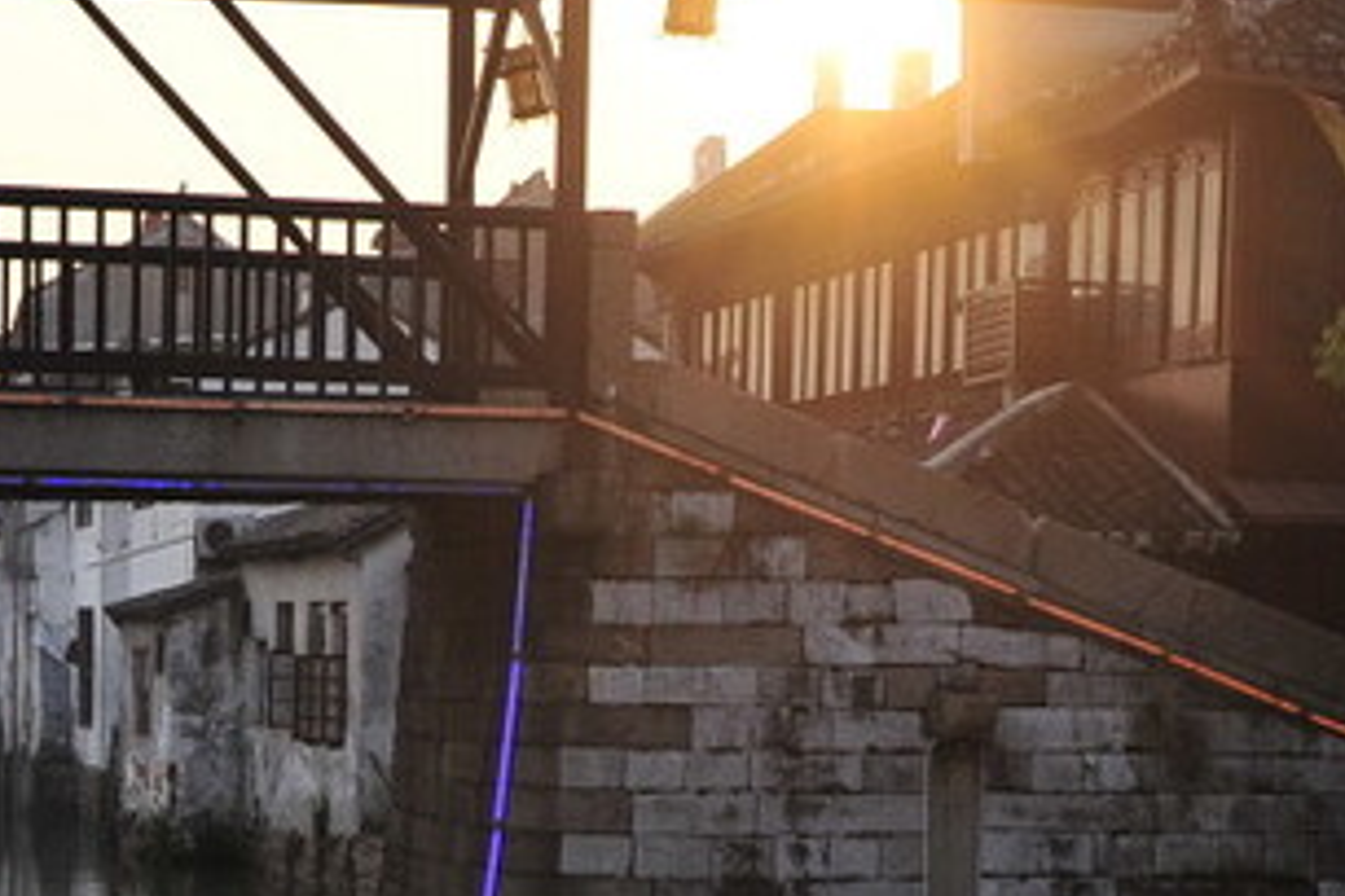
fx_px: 3512
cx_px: 475
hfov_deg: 21.6
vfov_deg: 14.3
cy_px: 951
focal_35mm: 94
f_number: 4.5
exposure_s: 1/2000
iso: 640
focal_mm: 24
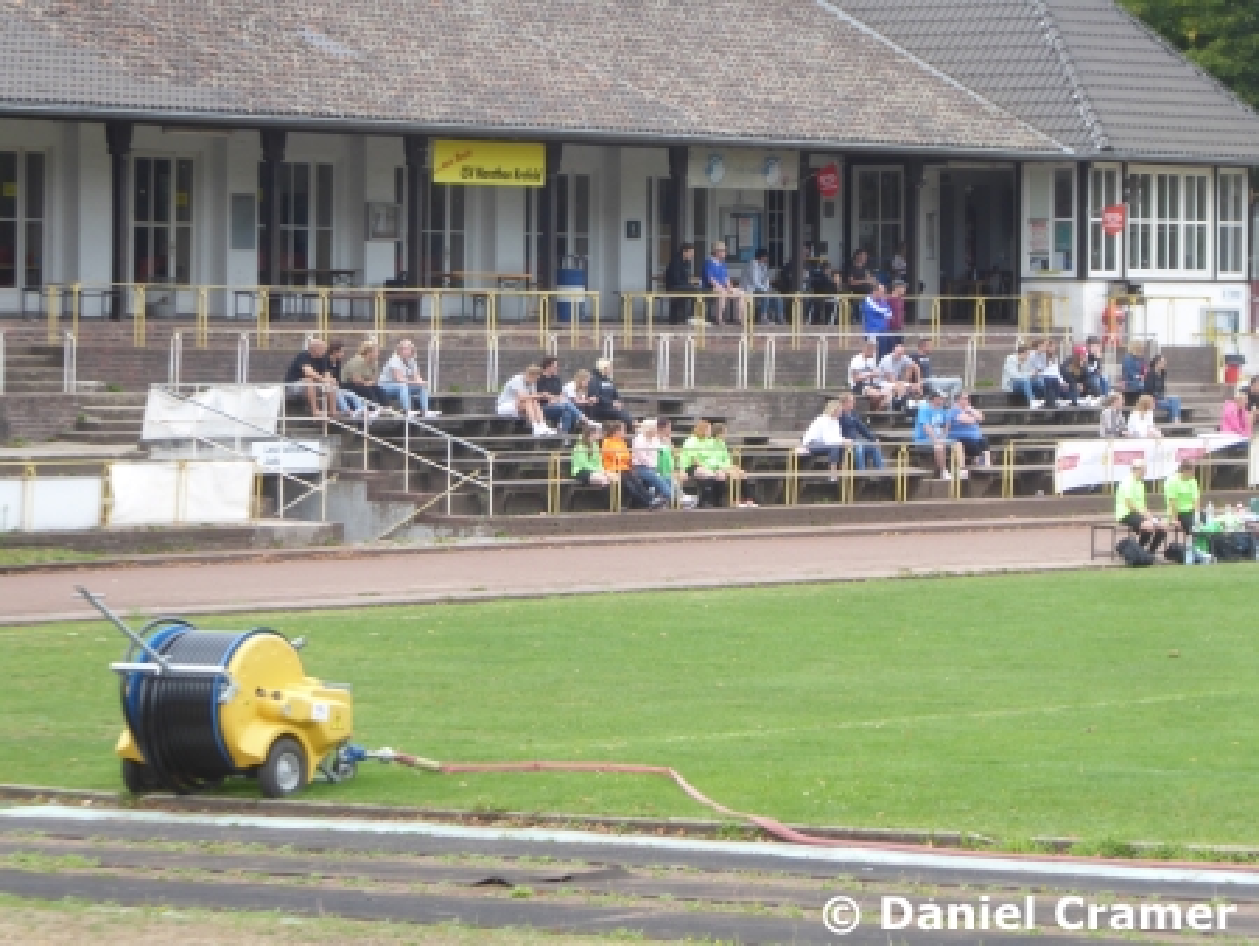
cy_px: 473
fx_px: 7278
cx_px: 630
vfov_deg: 7.4
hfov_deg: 9.9
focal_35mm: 200
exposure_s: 1/80
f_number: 5.6
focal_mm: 35.8
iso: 80
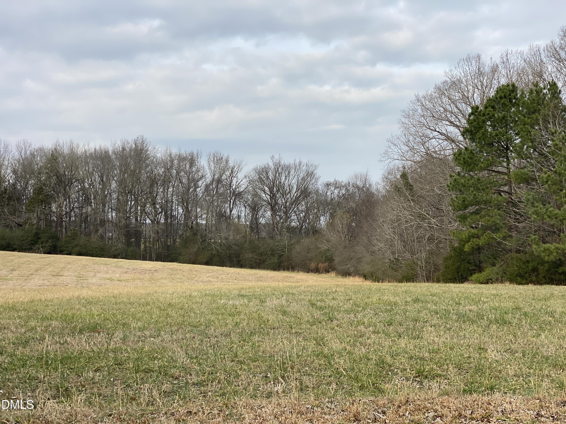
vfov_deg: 28.0
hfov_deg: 36.8
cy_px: 212
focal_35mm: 52
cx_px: 283
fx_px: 850
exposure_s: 1/922
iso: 20
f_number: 2
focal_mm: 6
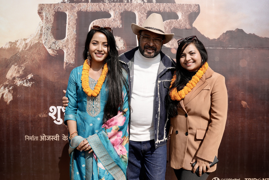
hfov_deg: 54.4
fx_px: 262
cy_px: 90
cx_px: 134
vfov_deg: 37.9
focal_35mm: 35
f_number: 3.5
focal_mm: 35
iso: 125
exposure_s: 1/2000
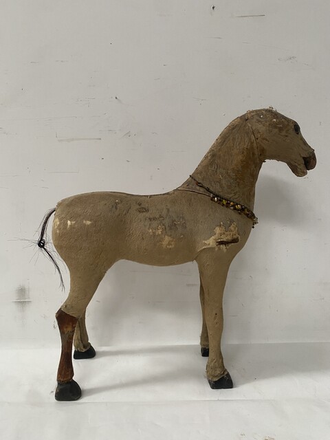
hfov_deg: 53.1
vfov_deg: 67.3
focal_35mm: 26
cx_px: 165
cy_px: 220
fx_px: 330
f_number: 1.8
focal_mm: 4.25
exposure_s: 1/60
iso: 250
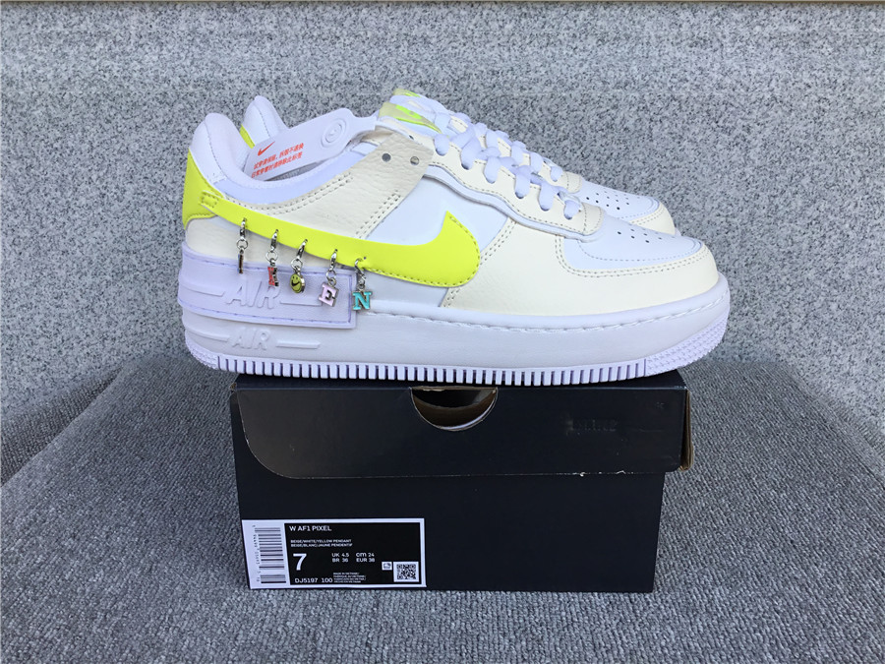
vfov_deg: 45.4
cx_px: 442
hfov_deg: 58.4
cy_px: 332
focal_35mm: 31
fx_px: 793
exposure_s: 1/455
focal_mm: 3.3
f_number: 2.4
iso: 25
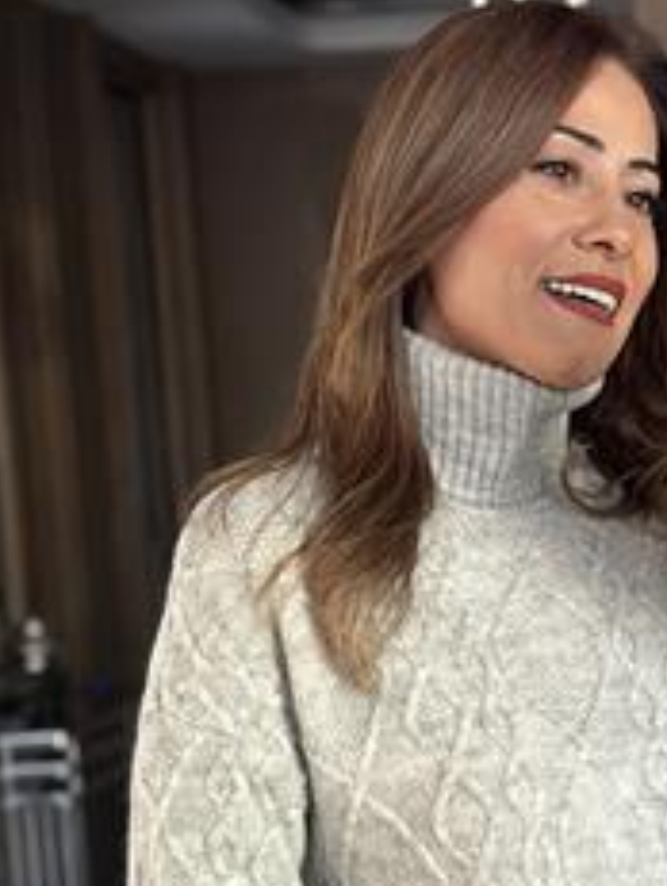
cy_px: 805
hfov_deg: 14.0
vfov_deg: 18.4
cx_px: 594
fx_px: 2690
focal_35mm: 105
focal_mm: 6.86
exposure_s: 1/60
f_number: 1.78
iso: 250
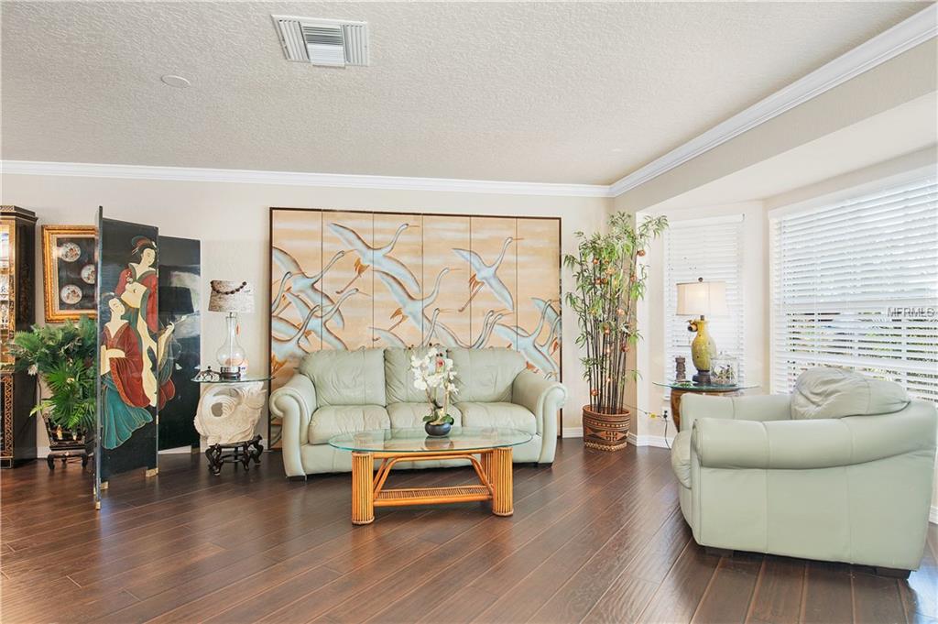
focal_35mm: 19
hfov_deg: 87.0
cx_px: 469
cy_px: 312
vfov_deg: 64.5
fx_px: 495
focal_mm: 19
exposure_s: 1/1.25
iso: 320
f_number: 8
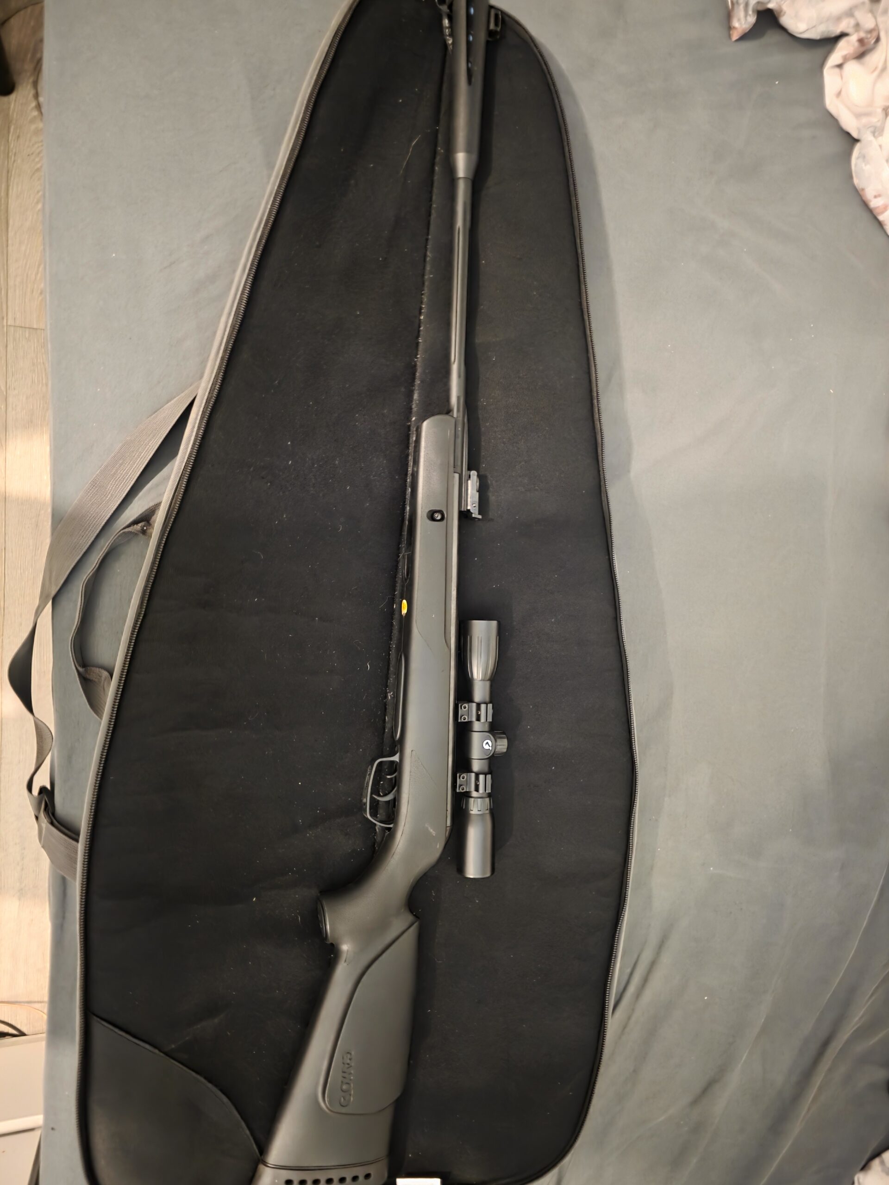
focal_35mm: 23
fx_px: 788
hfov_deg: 58.9
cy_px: 592
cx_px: 444
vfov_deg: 73.9
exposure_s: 1/15.2
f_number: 1.7
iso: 2500
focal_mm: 6.3
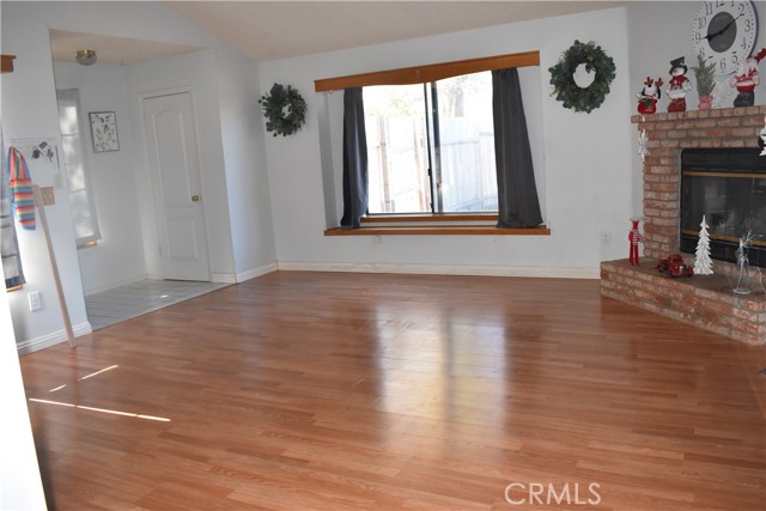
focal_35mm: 30
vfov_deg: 43.6
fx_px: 638
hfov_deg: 61.9
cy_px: 256
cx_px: 383
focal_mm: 20
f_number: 5.6
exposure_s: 1/125
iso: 800
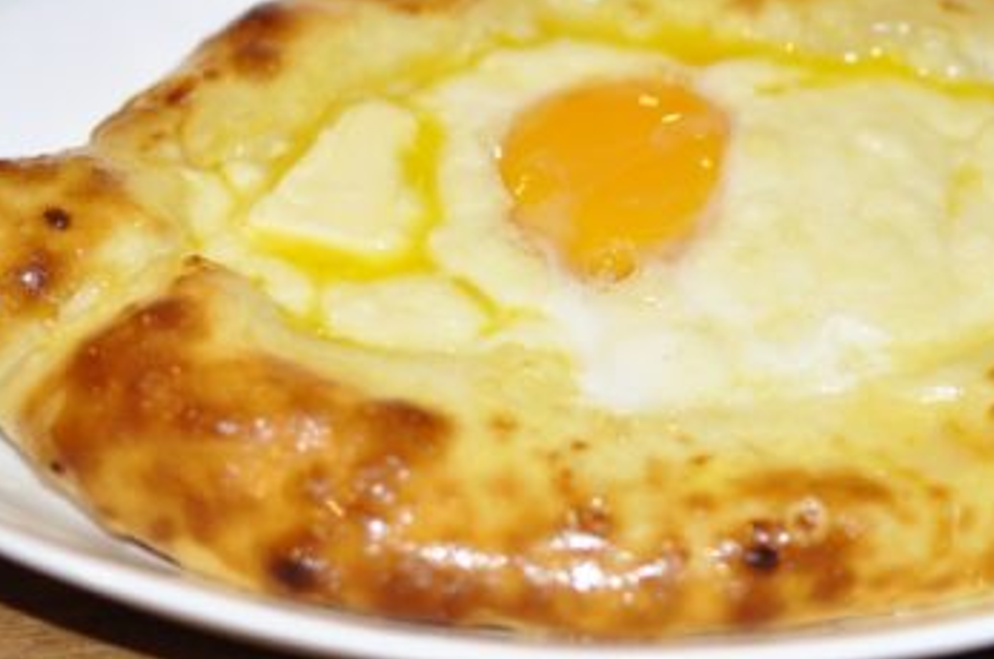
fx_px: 2671
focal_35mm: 97
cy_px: 262
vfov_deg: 14.1
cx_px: 662
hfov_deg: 21.0
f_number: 2.8
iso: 800
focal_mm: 35
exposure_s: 1/60
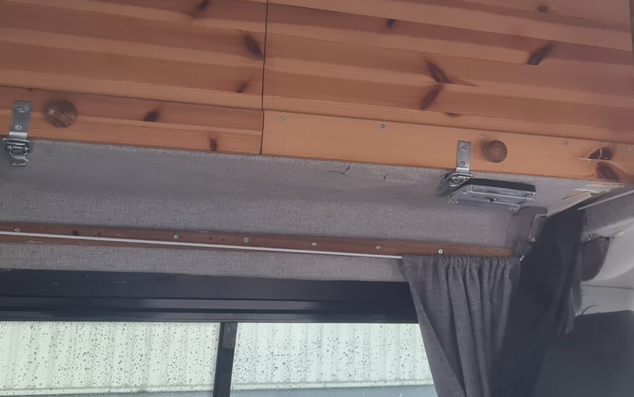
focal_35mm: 57
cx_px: 485
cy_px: 110
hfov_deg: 34.8
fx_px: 985
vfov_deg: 22.6
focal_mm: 5.4
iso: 200
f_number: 1.8
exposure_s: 1/120
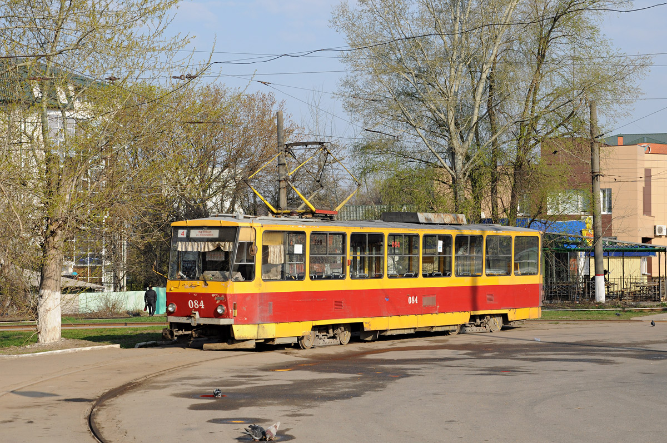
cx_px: 334
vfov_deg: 18.1
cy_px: 222
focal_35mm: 75
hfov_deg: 27.0
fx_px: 1388
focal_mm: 50
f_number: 10
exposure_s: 1/400
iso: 250
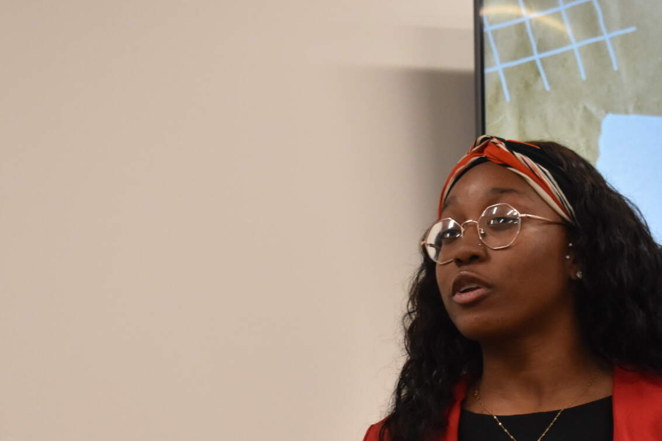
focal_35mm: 111
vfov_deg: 12.3
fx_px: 2041
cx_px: 461
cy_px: 358
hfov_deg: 18.4
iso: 2000
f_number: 4.8
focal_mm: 38
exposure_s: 1/200
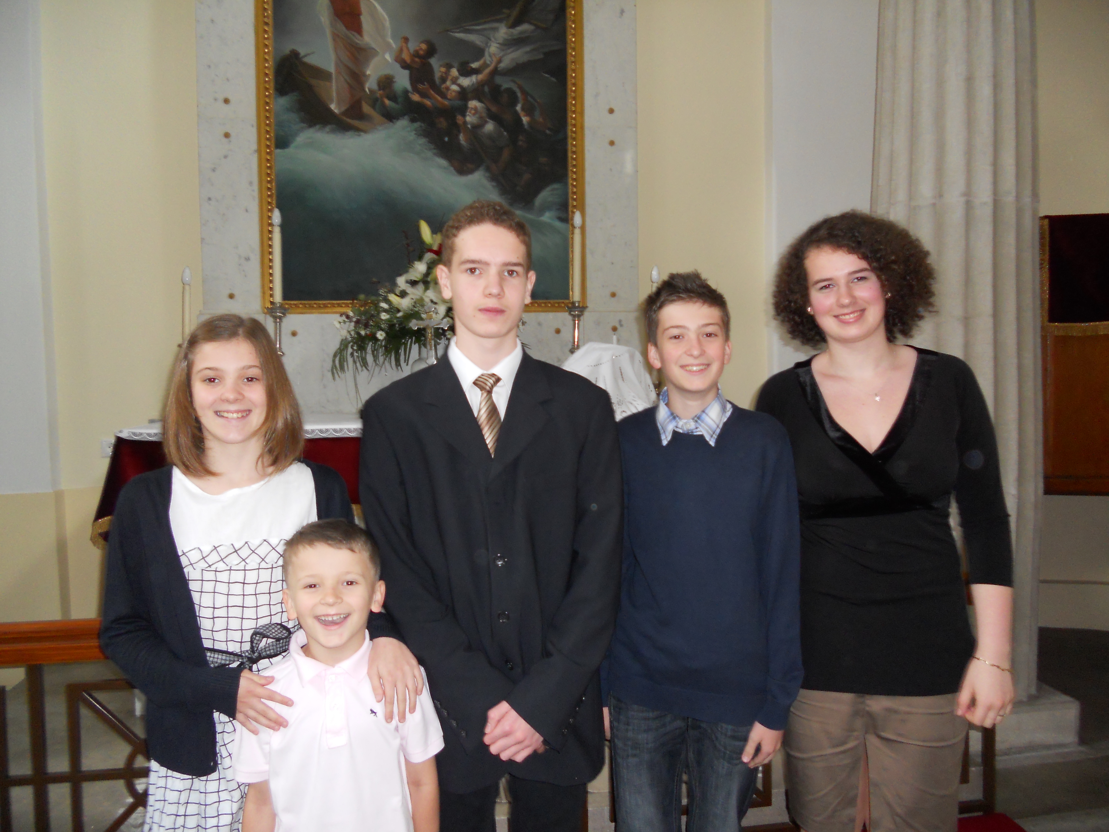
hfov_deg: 65.3
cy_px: 416
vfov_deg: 51.4
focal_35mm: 27
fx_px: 865
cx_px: 554
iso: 200
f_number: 3.2
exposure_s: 1/25
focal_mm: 4.9
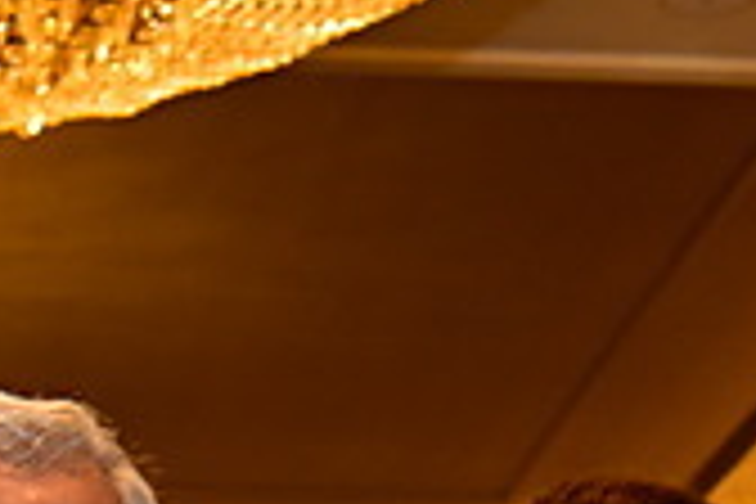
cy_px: 961
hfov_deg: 10.8
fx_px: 3990
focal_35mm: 190
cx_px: 288
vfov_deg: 7.0
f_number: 6.3
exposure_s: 1/40
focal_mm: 40
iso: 1600
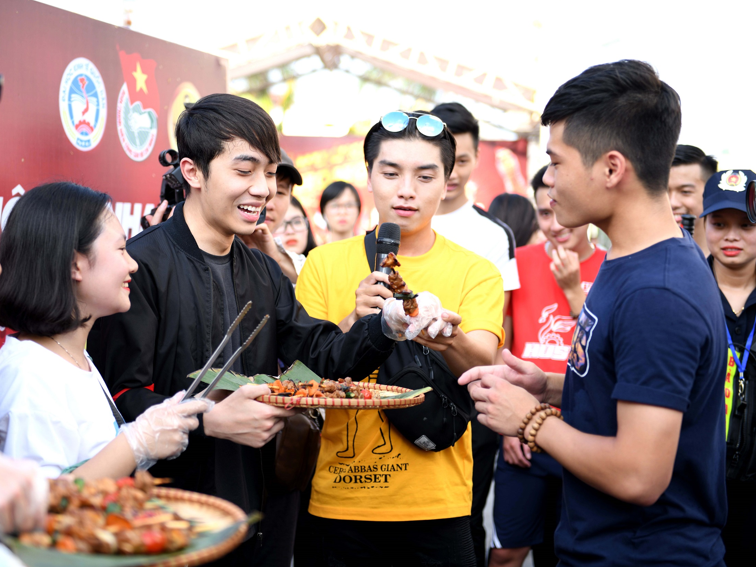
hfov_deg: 30.7
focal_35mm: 63
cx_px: 337
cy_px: 284
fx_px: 1376
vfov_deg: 23.3
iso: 100
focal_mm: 58
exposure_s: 1/200
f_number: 3.2
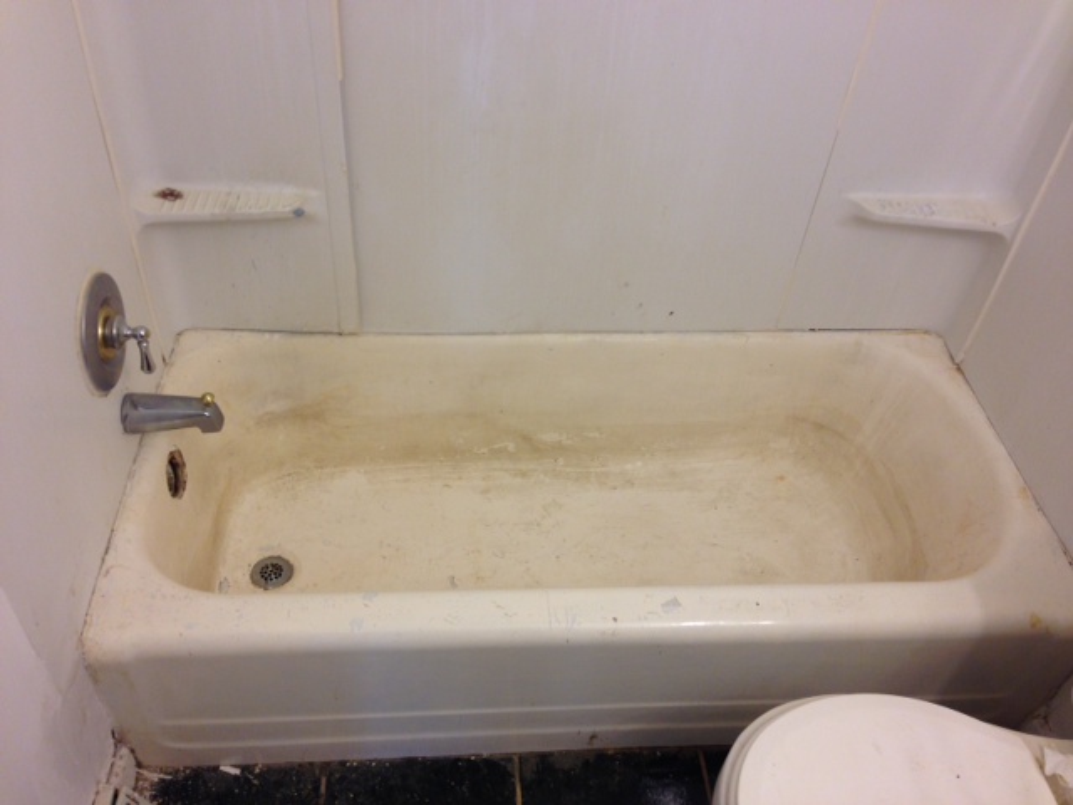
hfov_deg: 55.4
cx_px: 536
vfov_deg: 42.9
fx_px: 1023
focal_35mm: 33
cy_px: 402
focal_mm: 4.12
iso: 64
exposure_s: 1/40
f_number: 2.4
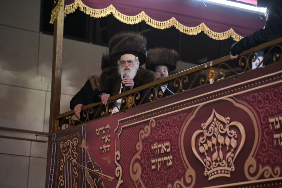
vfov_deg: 11.4
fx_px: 940
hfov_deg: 17.1
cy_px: 94
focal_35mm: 120
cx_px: 141
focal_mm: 120
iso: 800
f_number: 4
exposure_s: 1/200
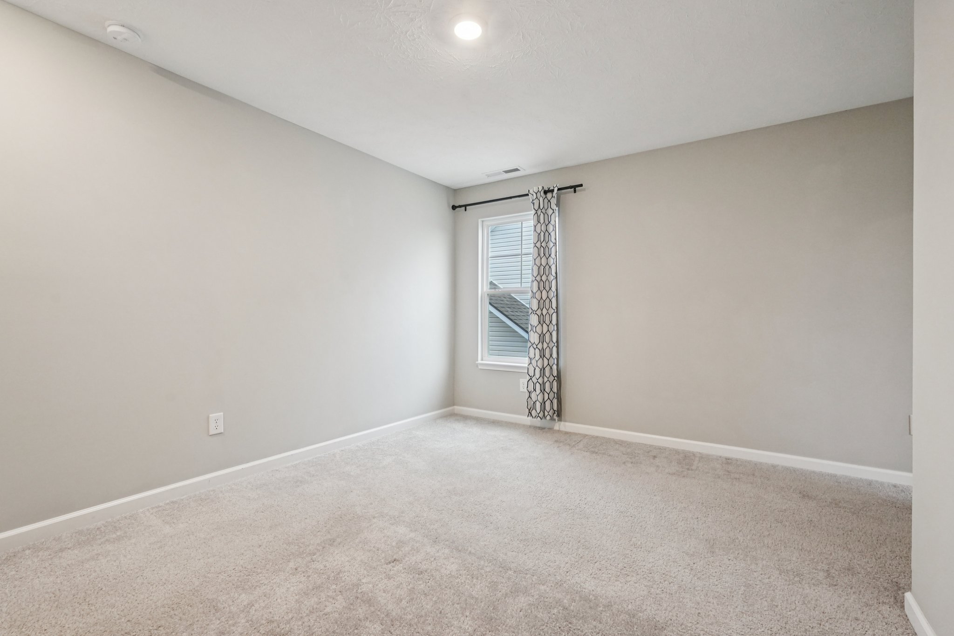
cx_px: 477
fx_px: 424
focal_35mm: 16
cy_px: 318
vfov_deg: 73.7
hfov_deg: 96.7
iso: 1000
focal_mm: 16
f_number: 8
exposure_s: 1/30
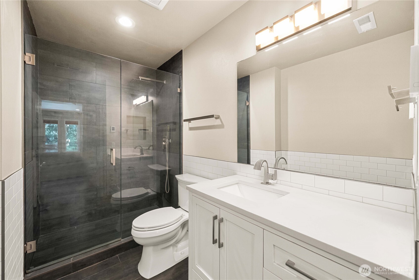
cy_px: 140
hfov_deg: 104.2
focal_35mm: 14
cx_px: 210
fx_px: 163
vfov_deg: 81.3
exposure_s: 1/30
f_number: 7.1
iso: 2500
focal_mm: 14
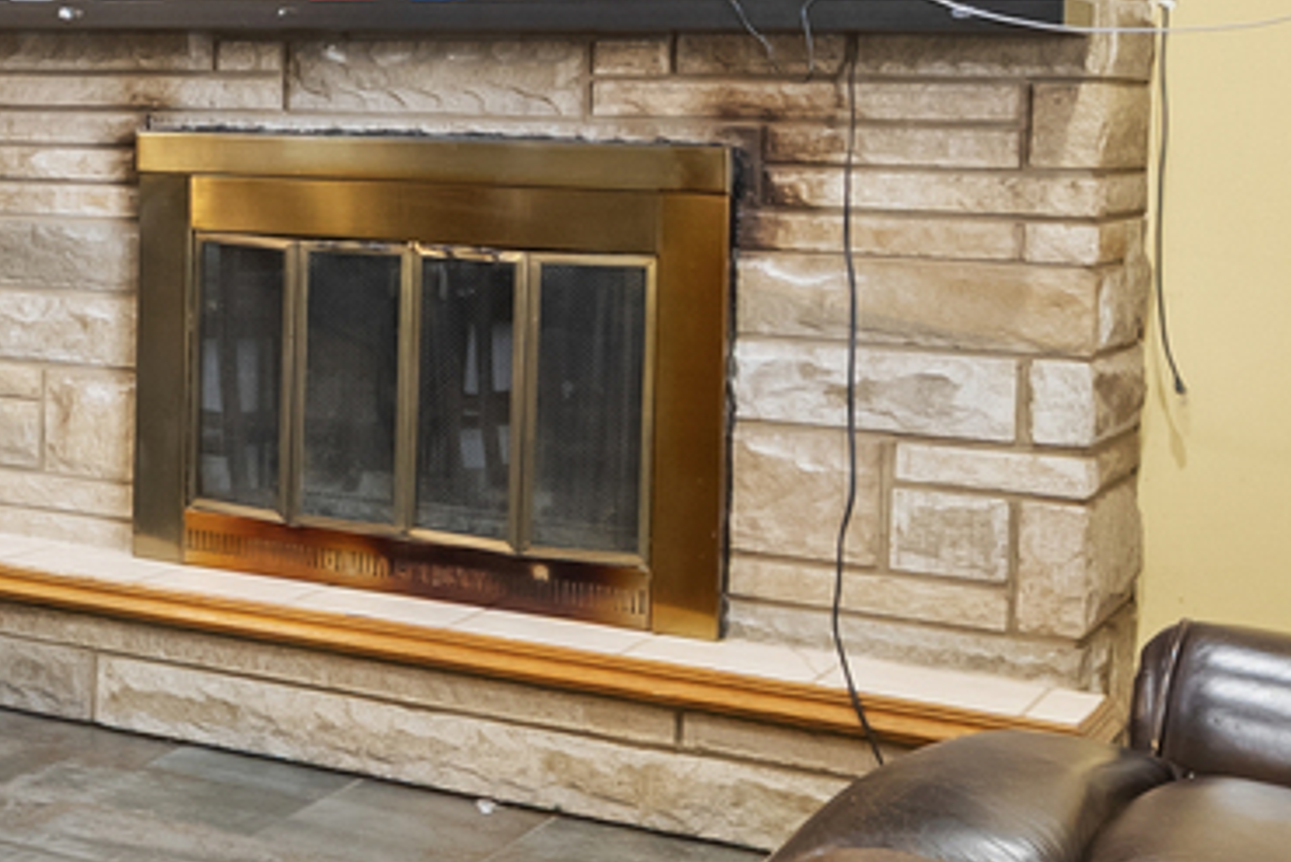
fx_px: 2511
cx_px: -832
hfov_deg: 21.9
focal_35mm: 70
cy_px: 133
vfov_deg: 19.2
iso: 200
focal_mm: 16
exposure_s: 1/1.25
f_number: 10
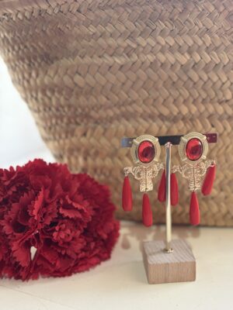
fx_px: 467
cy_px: 155
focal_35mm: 52
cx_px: 116
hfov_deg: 28.0
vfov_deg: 36.8
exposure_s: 1/50
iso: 64
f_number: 1.6
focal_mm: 5.96
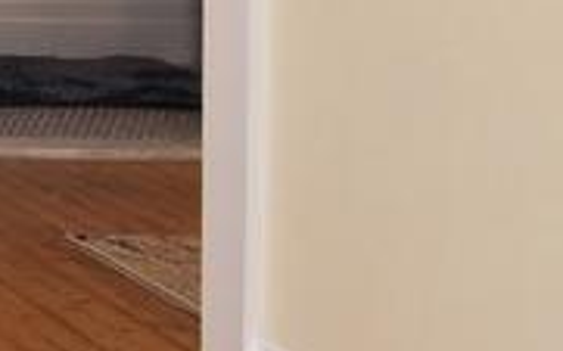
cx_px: -1154
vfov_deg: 8.5
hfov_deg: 10.2
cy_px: -379
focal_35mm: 146
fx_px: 2239
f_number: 8
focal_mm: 12
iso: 800
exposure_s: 1/80
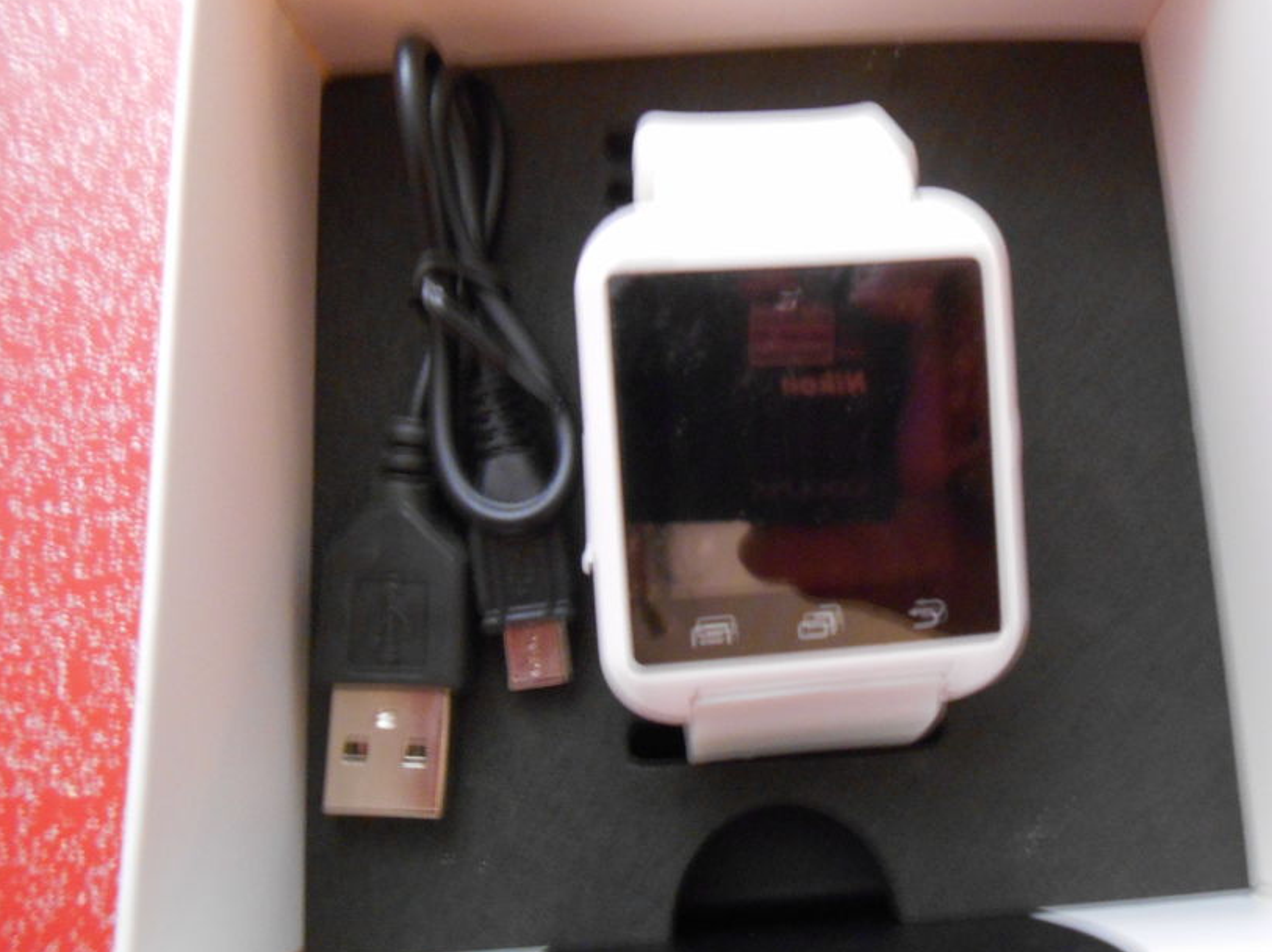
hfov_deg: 56.3
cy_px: 444
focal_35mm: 32
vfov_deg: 44.1
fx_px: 1175
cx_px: 779
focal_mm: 4.6
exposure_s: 1/1.6
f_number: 3.5
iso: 400
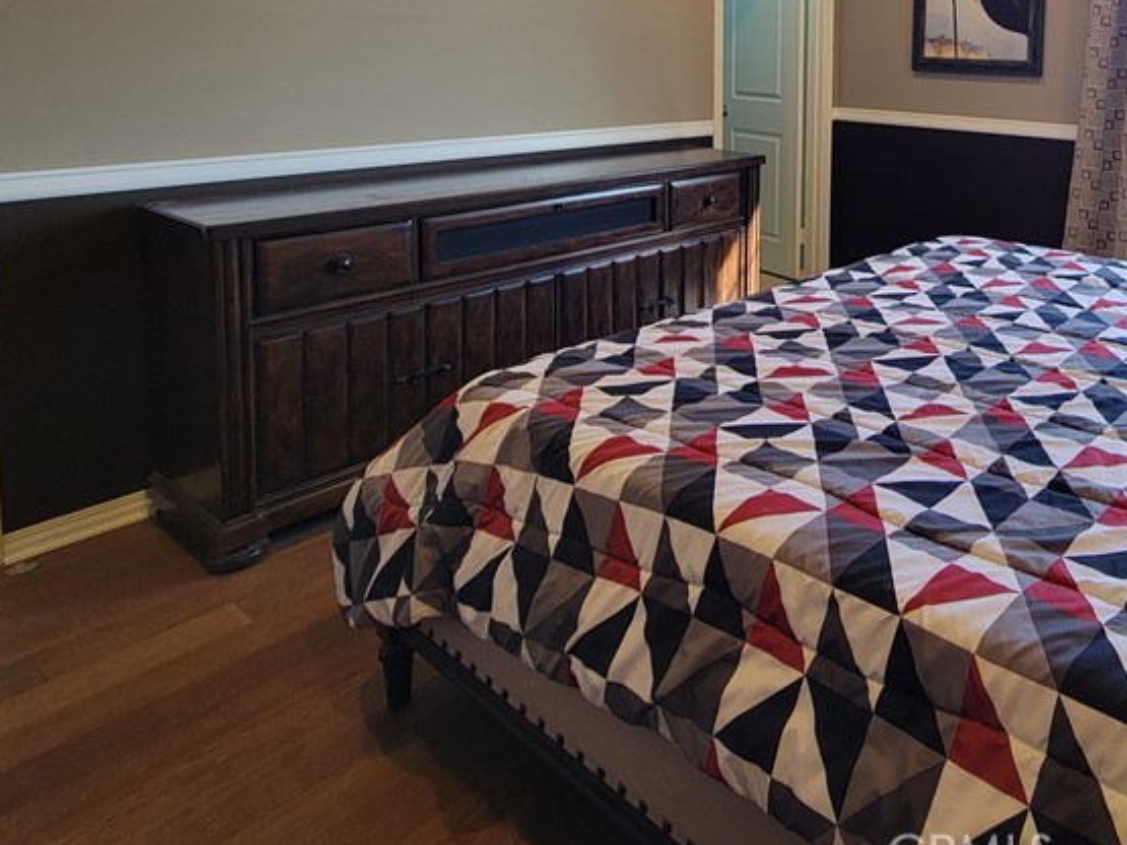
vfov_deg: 51.0
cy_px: 102
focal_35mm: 24
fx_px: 781
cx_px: 960
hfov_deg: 62.9
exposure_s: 1/60
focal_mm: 2.2
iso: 100
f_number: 2.2
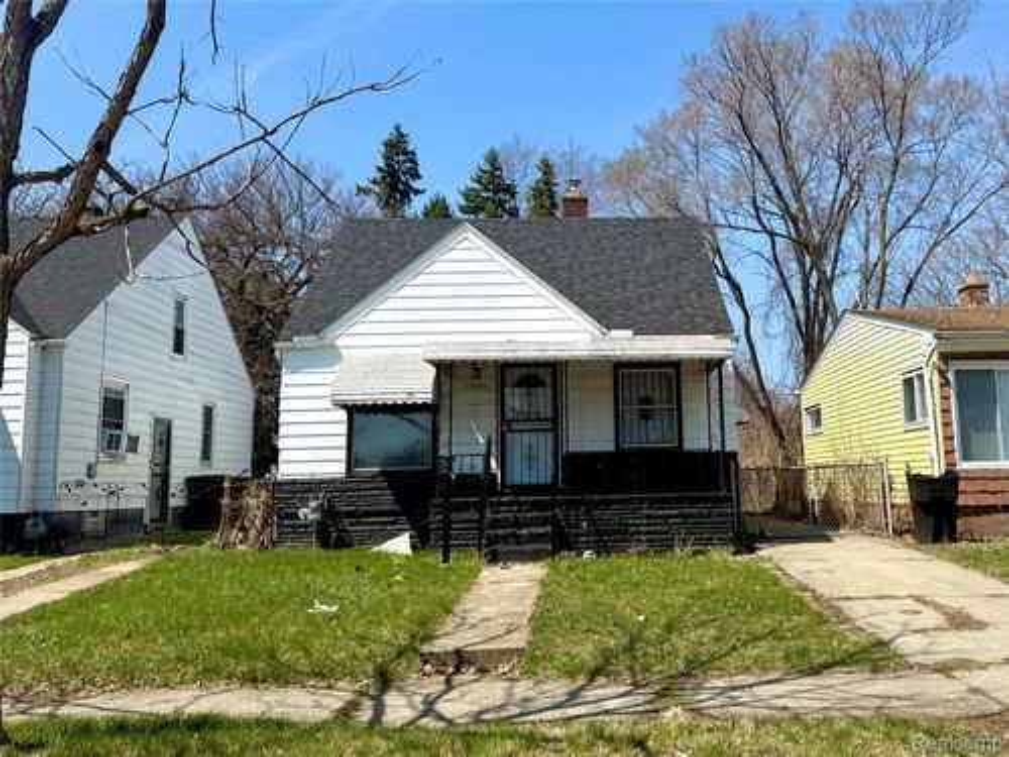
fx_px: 700
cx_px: 504
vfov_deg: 56.8
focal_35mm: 24
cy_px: 378
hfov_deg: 71.6
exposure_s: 1/5714
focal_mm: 6.76
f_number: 1.78
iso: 80
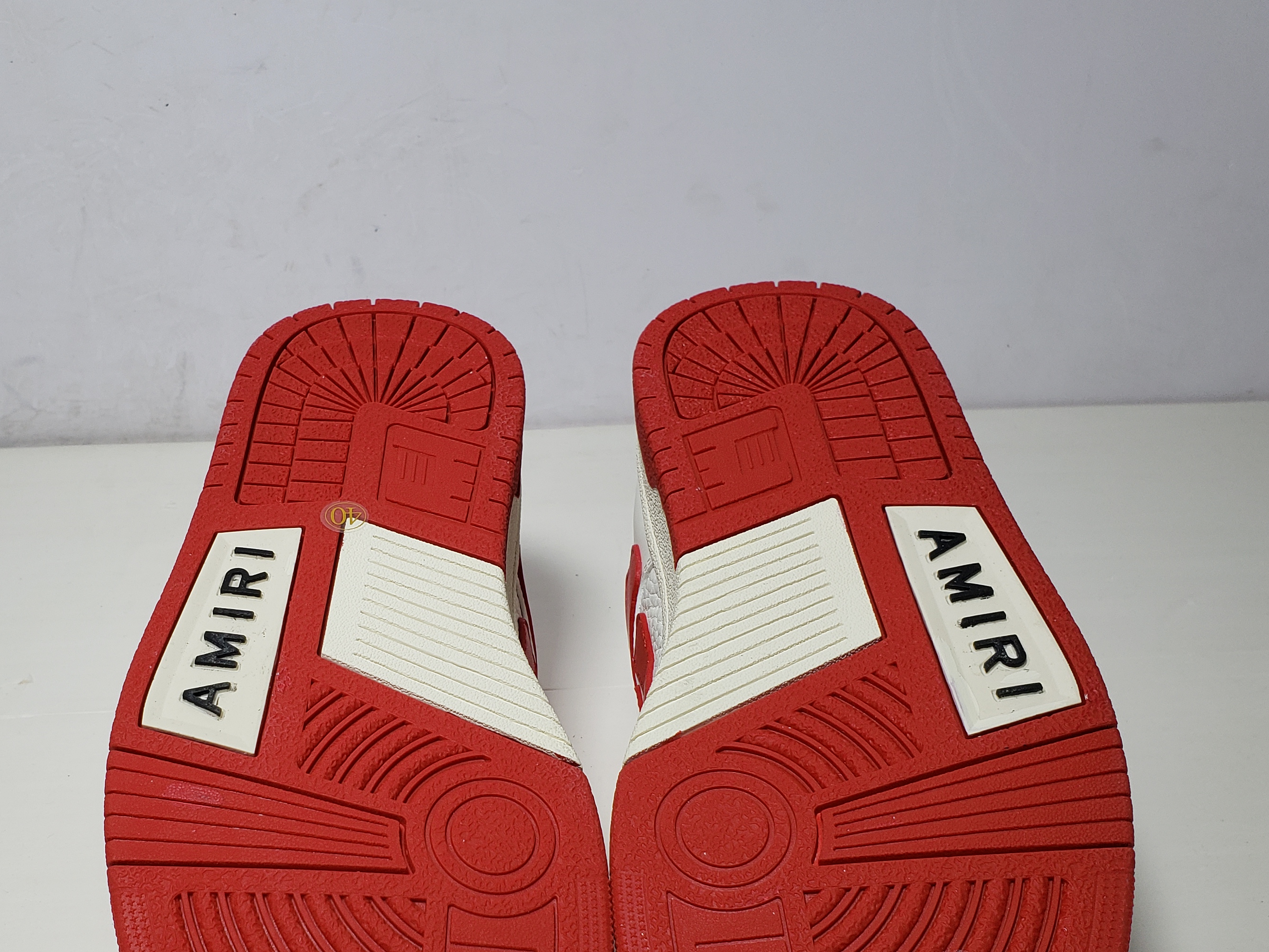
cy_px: 692
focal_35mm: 39
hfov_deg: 47.3
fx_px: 1430
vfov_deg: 36.1
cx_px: 448
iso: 50
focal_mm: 4.3
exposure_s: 1/298
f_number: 2.4
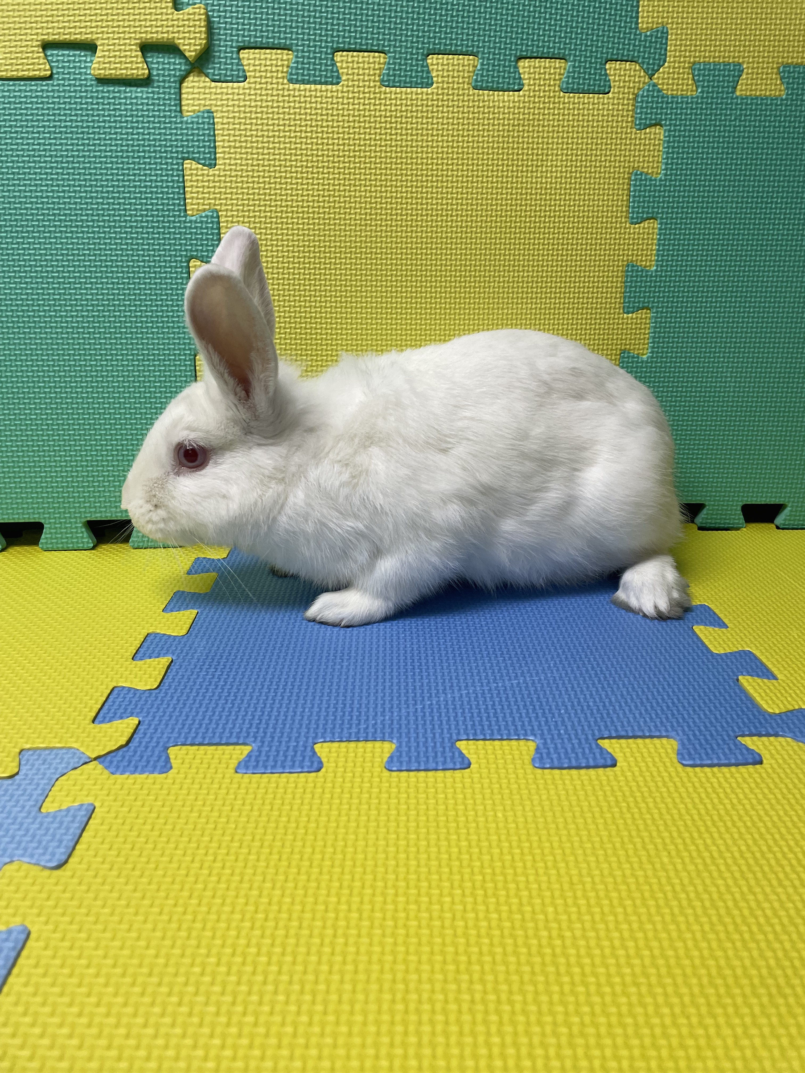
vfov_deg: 67.3
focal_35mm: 26
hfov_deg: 53.1
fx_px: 806
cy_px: 536
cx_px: 402
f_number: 1.6
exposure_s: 1/120
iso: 80
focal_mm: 4.2
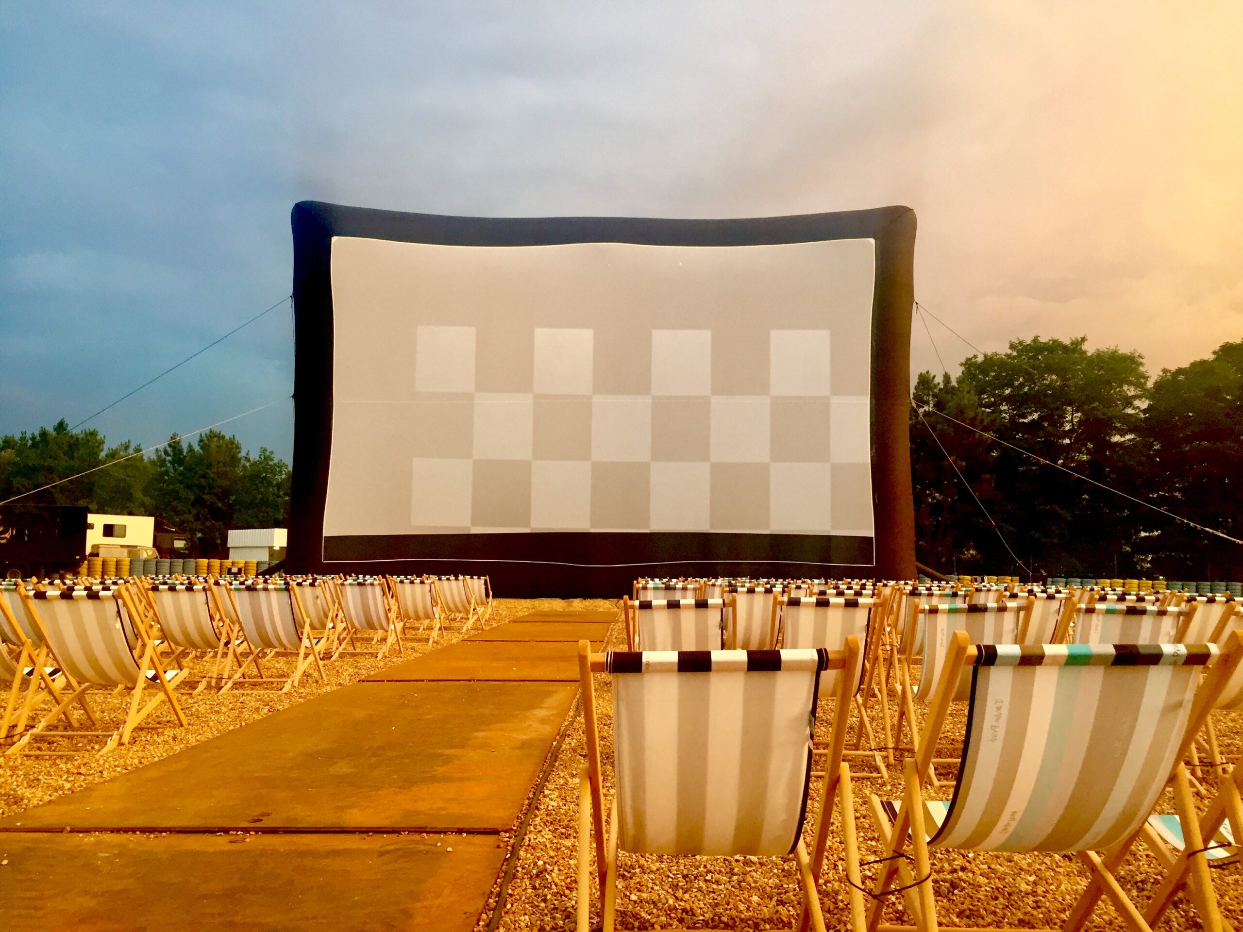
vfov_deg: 48.2
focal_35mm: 29
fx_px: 1041
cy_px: 466
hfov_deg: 61.7
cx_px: 622
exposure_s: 1/33
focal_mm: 4.15
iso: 50
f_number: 2.2
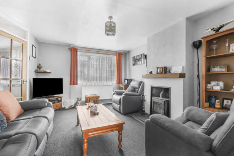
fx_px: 104
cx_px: 117
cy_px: 78
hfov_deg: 96.8
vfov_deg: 73.7
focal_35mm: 16
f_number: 8
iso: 400
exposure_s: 1/1.25
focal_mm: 16
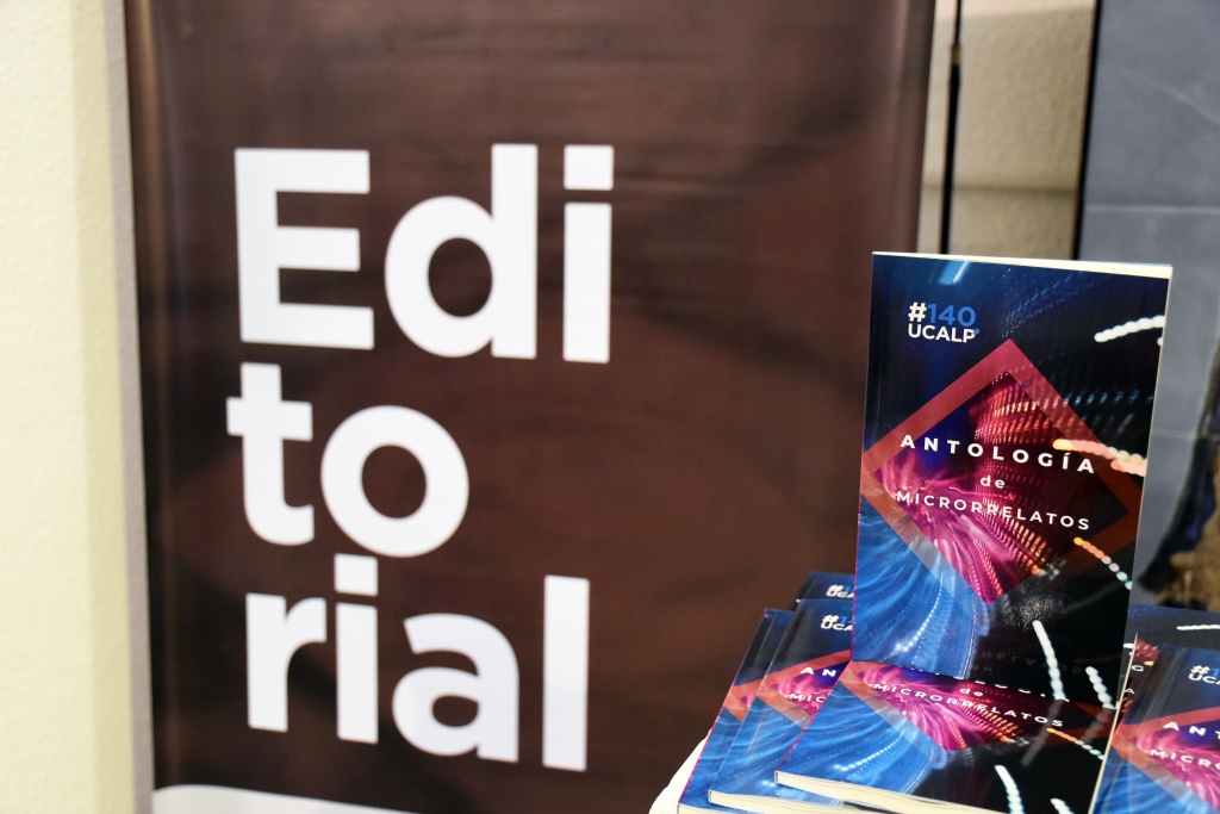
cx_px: 610
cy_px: 407
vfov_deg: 34.2
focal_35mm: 39
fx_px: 1322
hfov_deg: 49.5
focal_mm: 26
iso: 2500
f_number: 4
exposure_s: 1/60
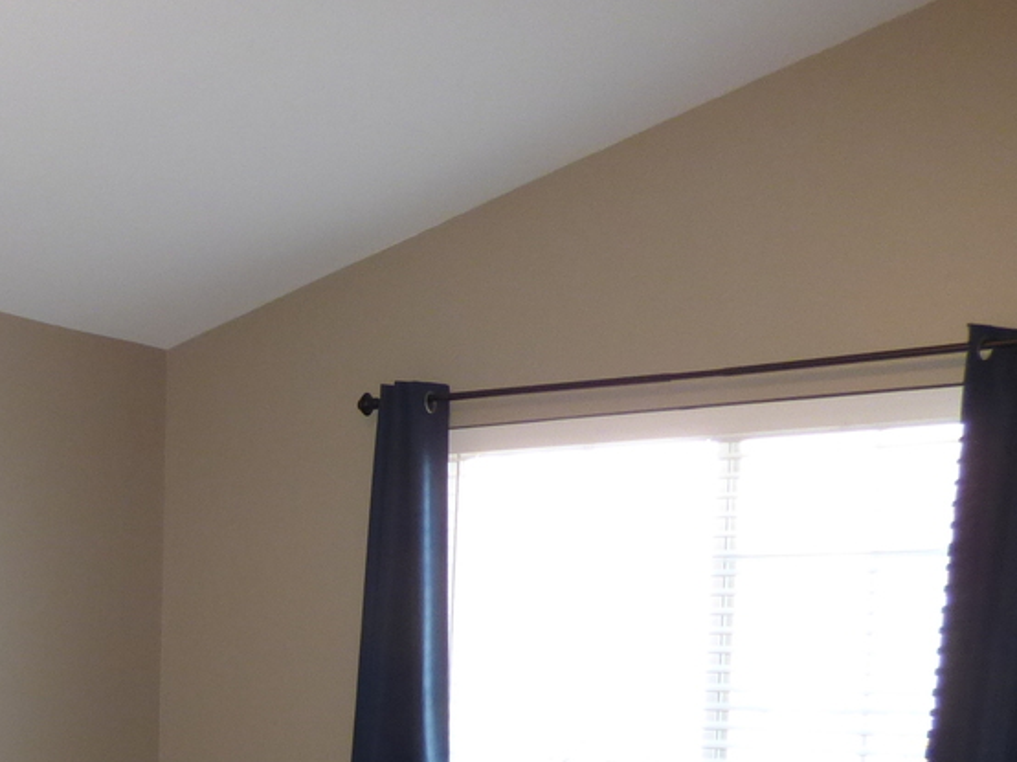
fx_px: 1527
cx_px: 18
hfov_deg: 33.9
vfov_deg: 26.2
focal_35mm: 52
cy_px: 799
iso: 250
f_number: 2.8
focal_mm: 3.58
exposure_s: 1/60
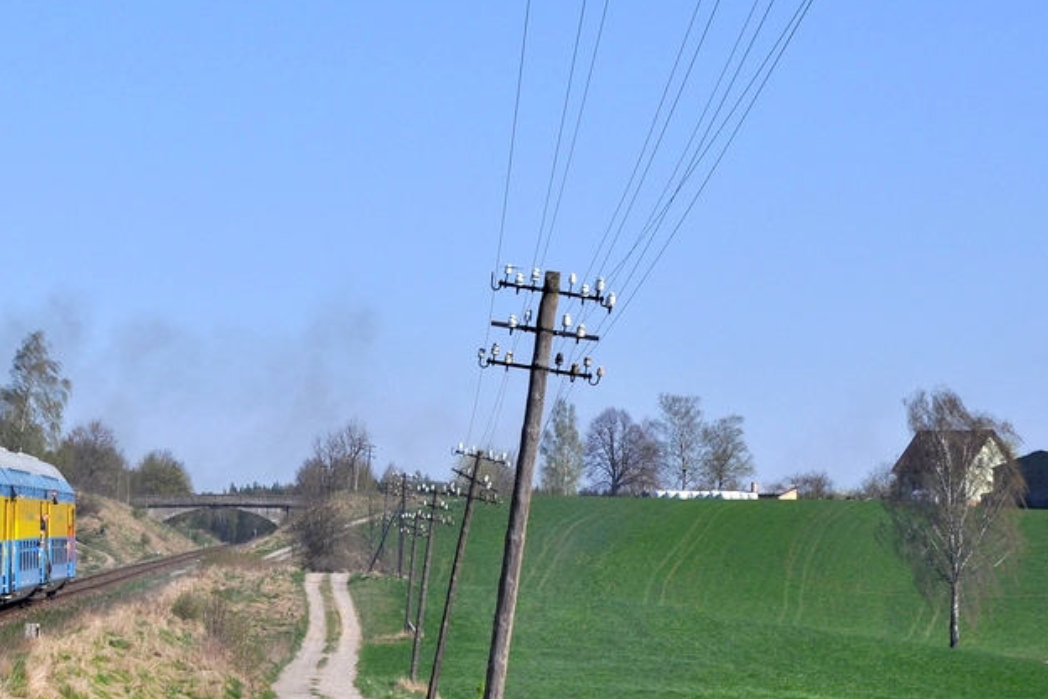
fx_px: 4018
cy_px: 419
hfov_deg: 14.7
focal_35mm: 138
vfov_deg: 9.9
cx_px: 77
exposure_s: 1/500
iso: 200
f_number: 11
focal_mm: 48
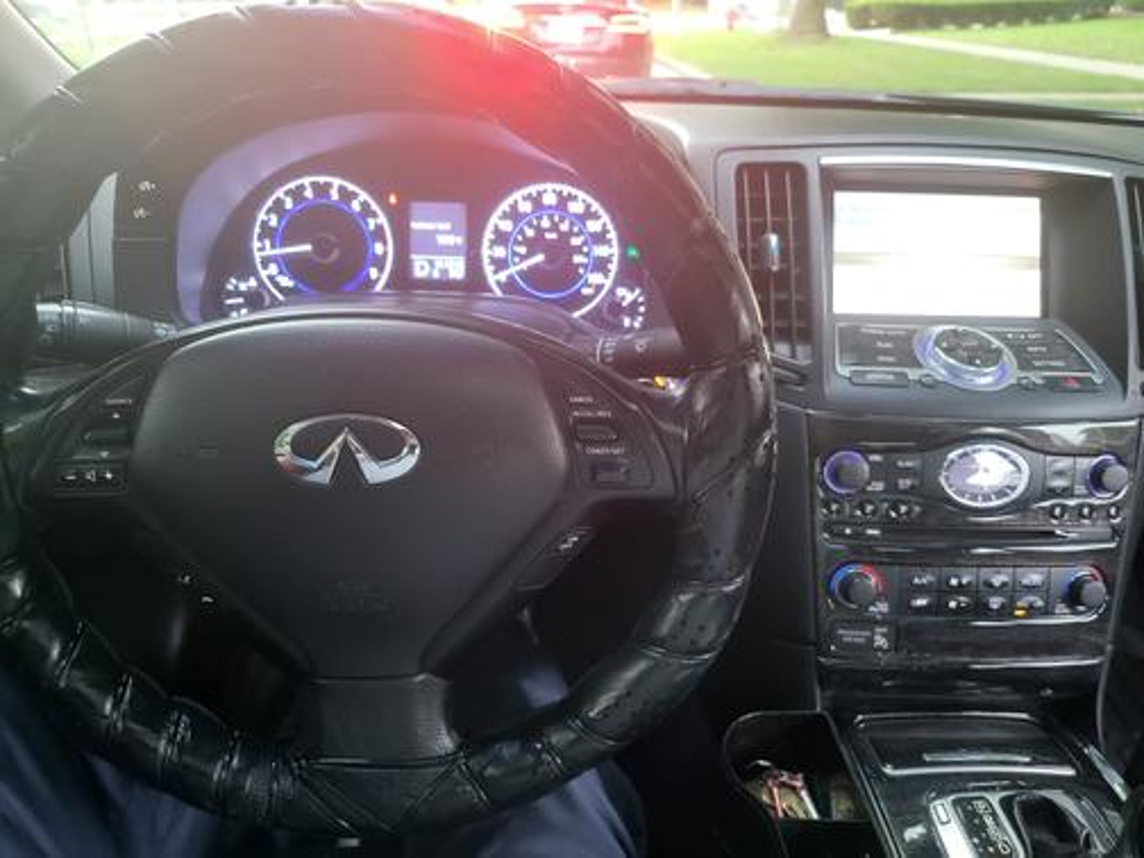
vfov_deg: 56.8
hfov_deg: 71.6
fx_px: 793
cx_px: 572
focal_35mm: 24
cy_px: 429
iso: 640
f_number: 1.8
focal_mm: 5
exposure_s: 1/24
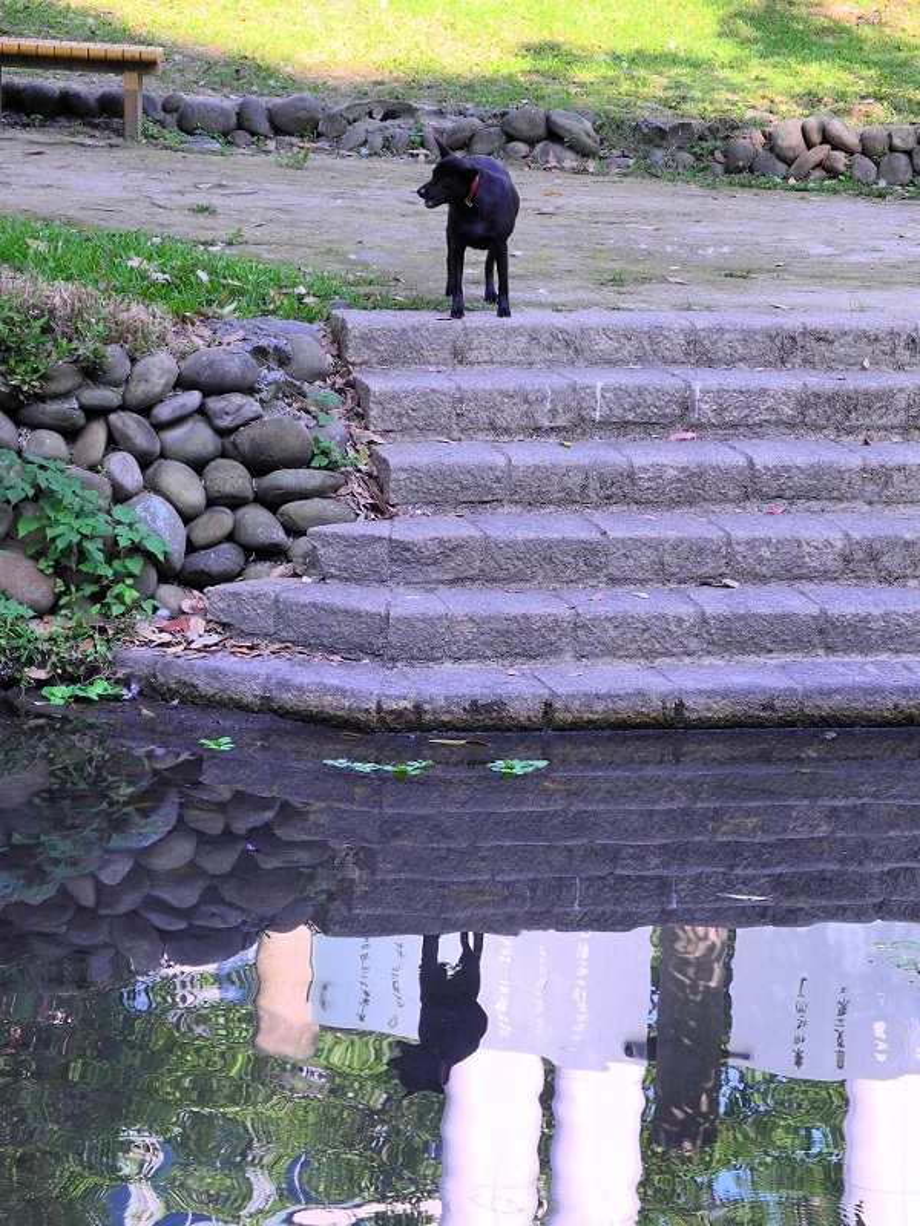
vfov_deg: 16.6
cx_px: 460
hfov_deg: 12.5
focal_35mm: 119
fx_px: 4217
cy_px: 613
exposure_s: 1/97.5
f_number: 4.5
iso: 100
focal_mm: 25.4
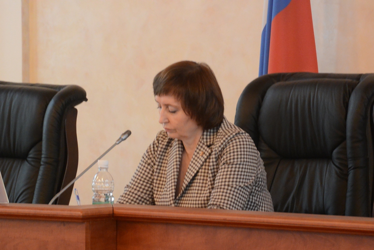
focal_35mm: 297
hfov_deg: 6.9
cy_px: 125
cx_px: 187
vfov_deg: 4.6
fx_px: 3089
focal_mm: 110
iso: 1600
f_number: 5.6
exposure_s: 1/30
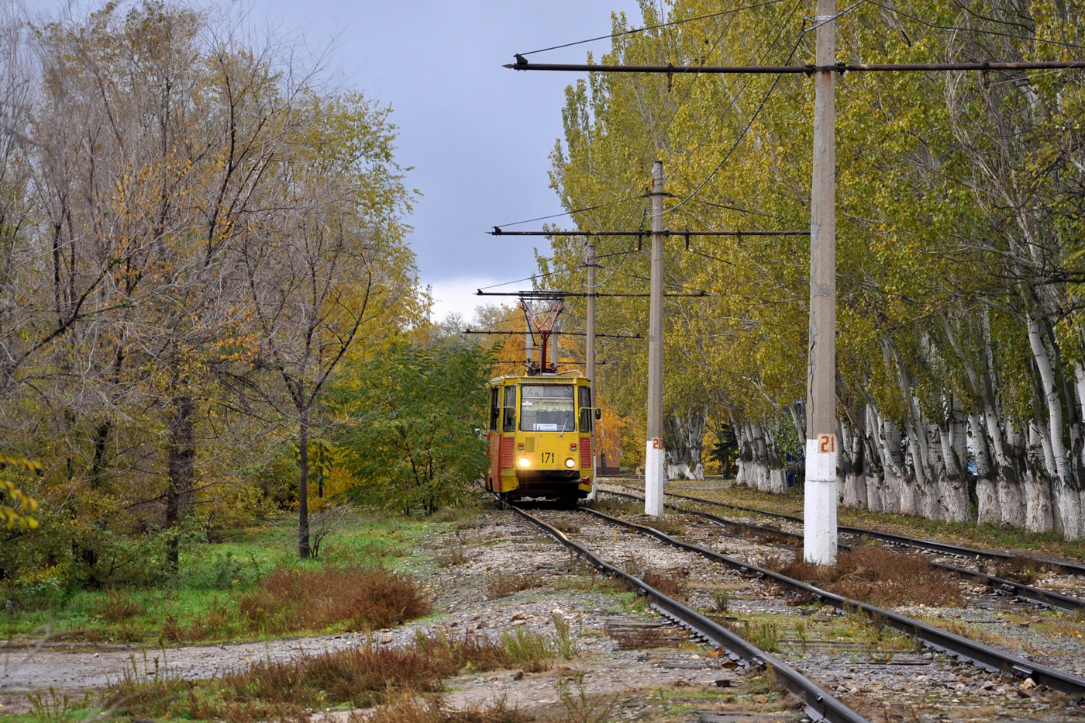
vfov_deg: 12.2
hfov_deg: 18.2
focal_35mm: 112
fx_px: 3389
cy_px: 362
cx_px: 542
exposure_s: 1/250
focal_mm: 75
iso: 400
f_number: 5.6
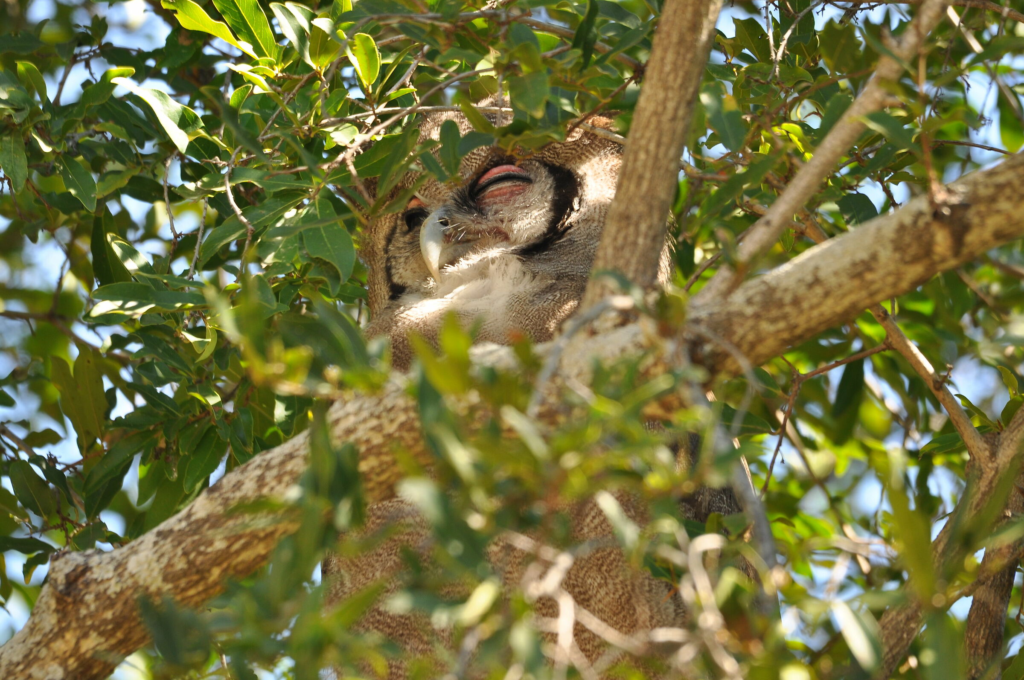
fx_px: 17046
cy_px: 340
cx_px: 512
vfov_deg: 2.3
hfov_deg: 3.4
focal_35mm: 600
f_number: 8
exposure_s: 1/60
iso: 200
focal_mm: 400
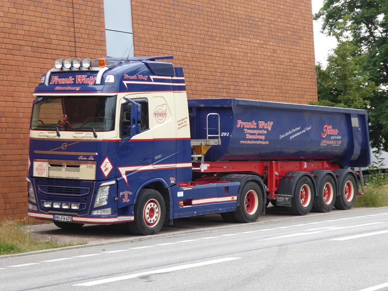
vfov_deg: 17.6
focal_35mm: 84
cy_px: 146
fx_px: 942
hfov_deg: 23.3
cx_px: 194
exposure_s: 1/100
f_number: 4.8
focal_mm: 15
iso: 100
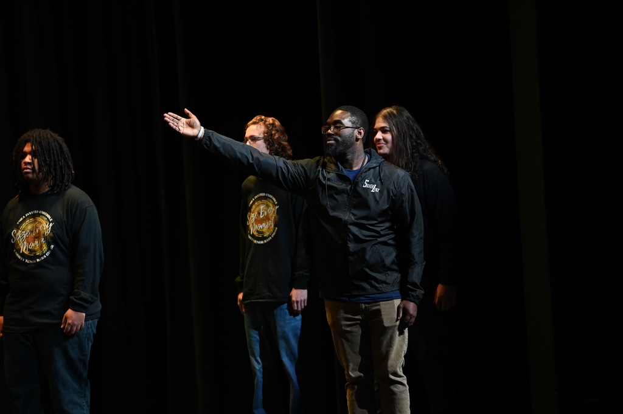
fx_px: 3458
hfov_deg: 10.3
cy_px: 207
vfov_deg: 6.9
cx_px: 312
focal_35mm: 200
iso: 2000
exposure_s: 1/320
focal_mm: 200
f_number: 2.8
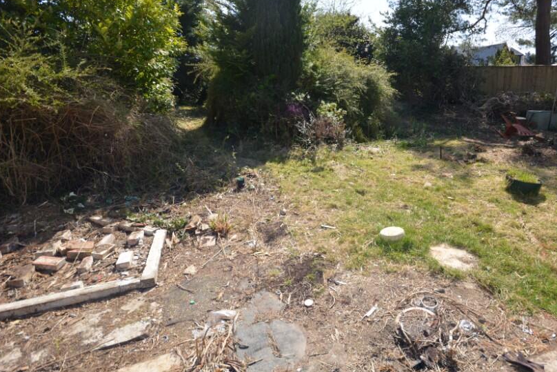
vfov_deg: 64.3
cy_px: 159
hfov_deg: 85.8
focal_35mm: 19
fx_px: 294
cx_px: 335
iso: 100
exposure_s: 1/200
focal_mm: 10
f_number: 7.1
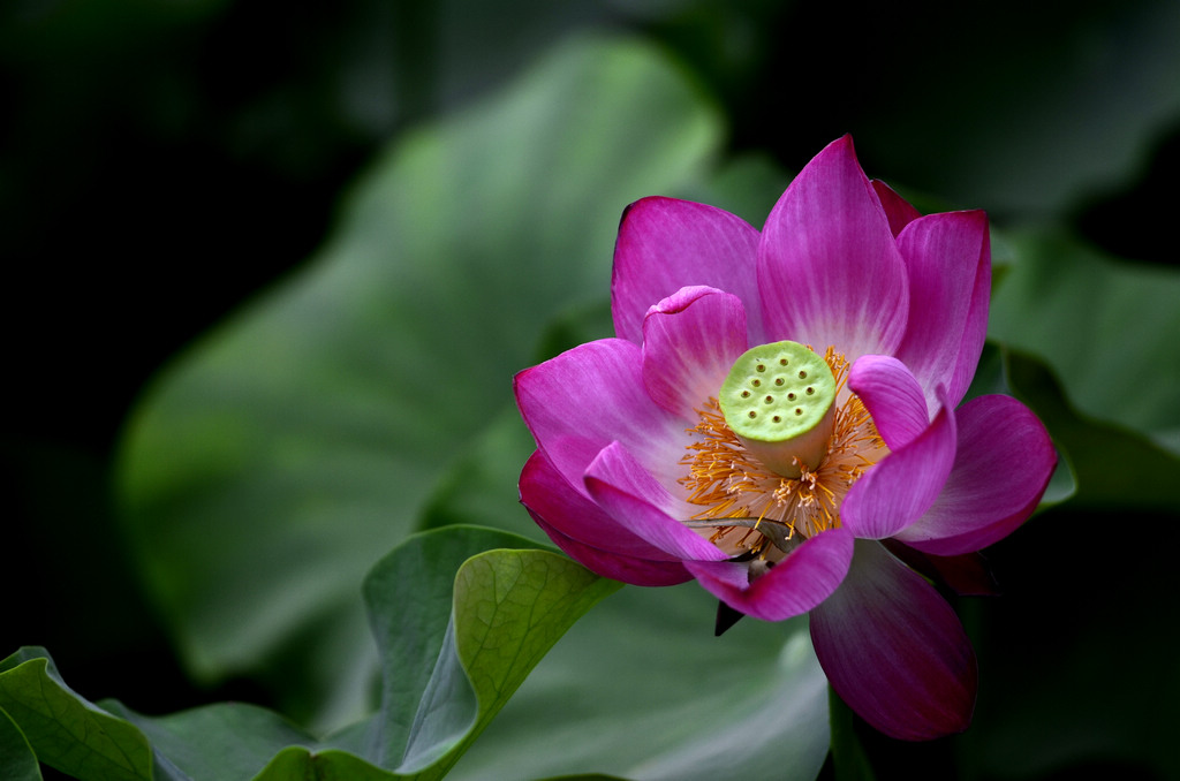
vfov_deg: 6.1
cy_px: 390
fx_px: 7359
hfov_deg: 9.2
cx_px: 590
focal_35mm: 225
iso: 200
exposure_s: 1/1250
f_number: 2.8
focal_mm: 150
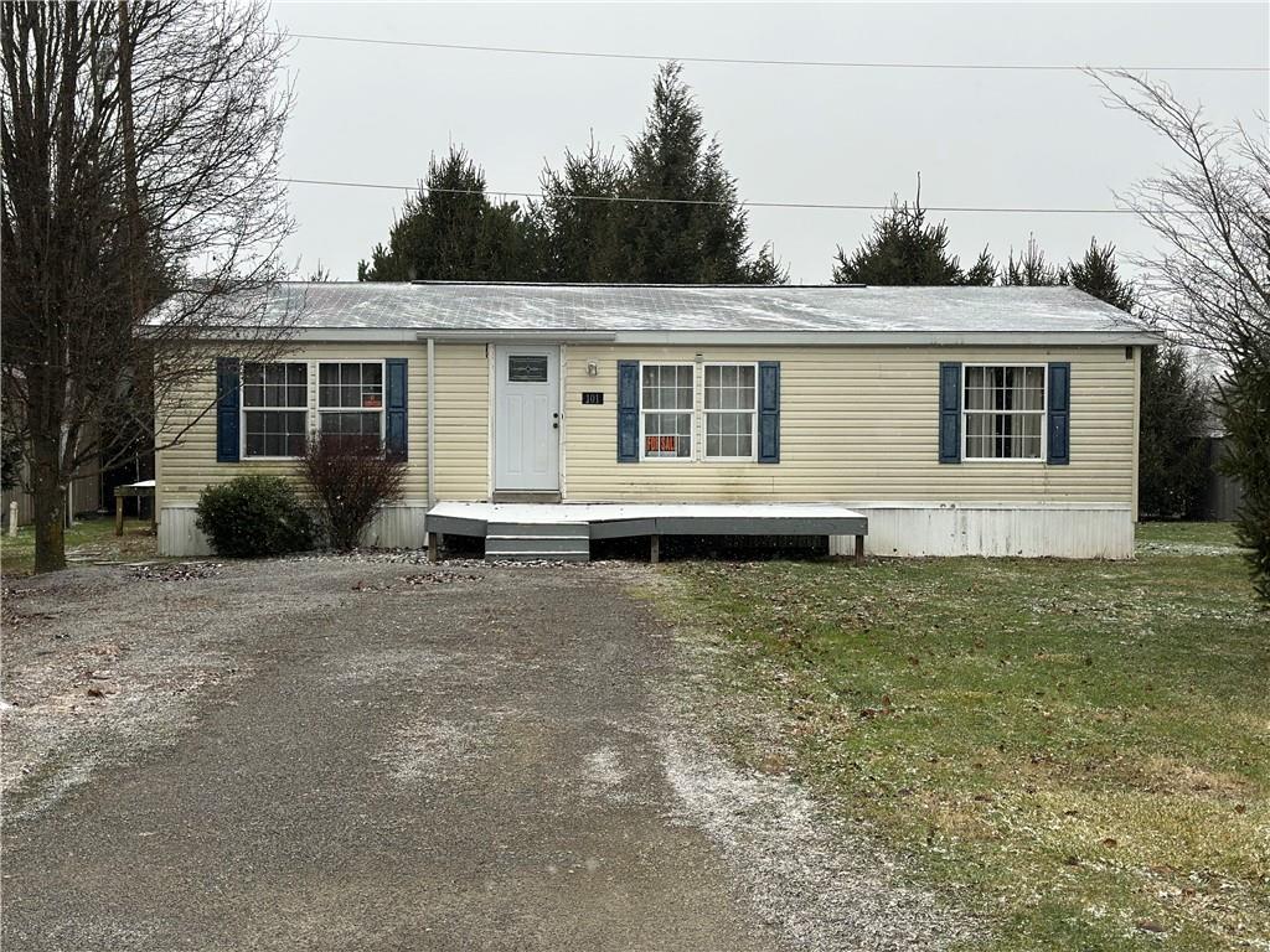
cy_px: 476
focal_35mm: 48
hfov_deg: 39.7
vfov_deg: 30.3
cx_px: 635
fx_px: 1761
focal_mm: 6.86
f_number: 1.78
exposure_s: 1/719
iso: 80
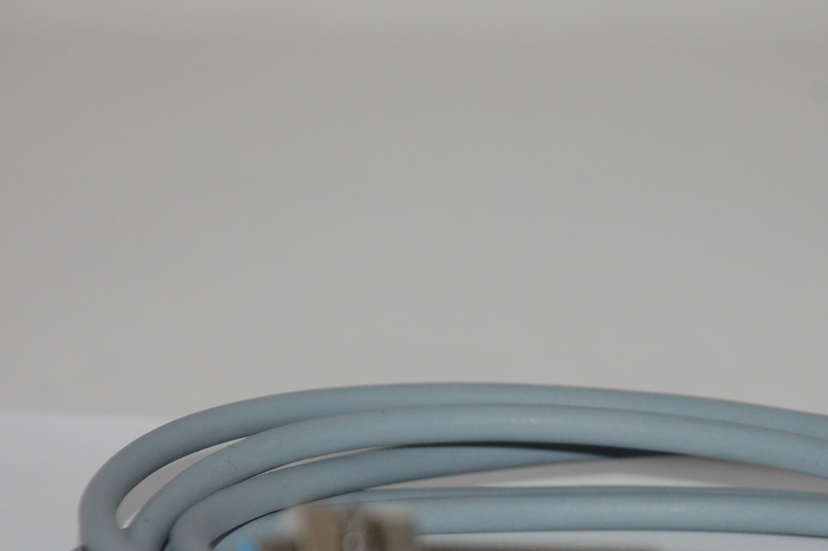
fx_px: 8500
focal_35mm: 370
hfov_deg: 5.6
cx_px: 554
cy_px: 435
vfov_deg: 3.7
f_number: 5.6
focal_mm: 135
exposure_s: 1/60
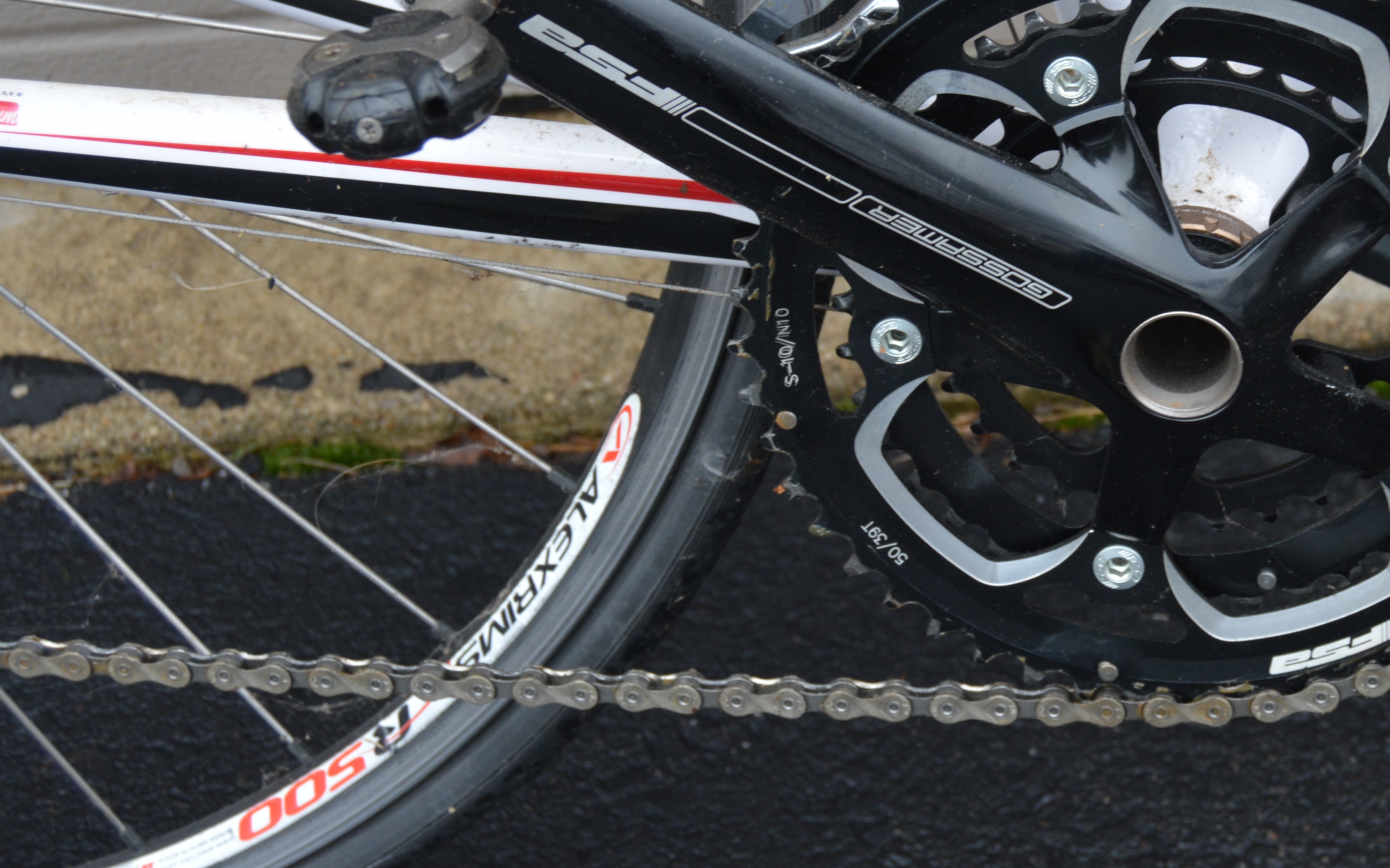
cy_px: 166
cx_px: 1134
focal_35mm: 90
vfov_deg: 14.5
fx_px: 3404
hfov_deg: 22.7
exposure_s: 1/125
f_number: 5.6
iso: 400
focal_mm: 35
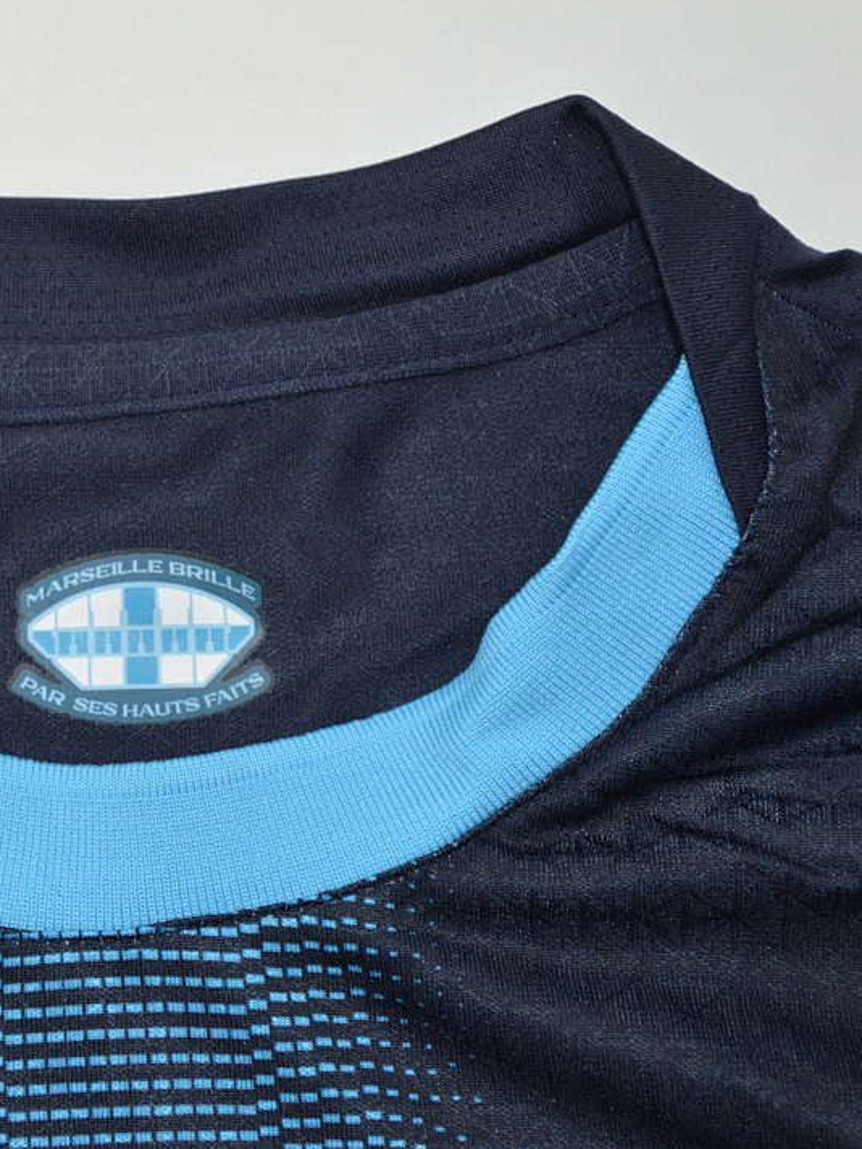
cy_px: 571
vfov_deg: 12.9
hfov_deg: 9.7
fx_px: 5080
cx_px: 108
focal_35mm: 153
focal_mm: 70
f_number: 8
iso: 400
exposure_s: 1/200
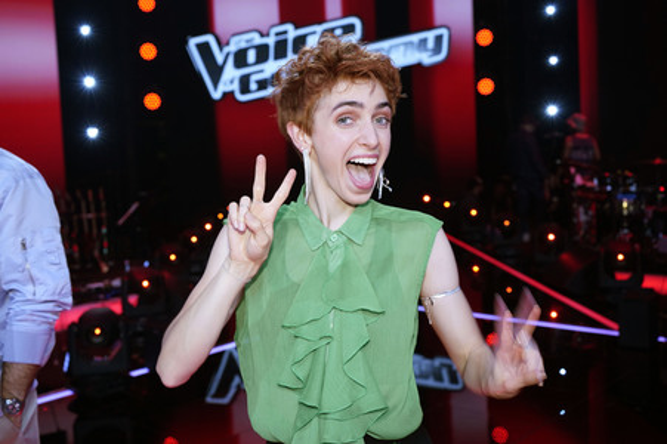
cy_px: 222
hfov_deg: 51.9
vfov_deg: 35.9
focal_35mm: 37
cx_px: 334
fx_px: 685
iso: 1600
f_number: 4.5
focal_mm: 37
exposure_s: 1/100
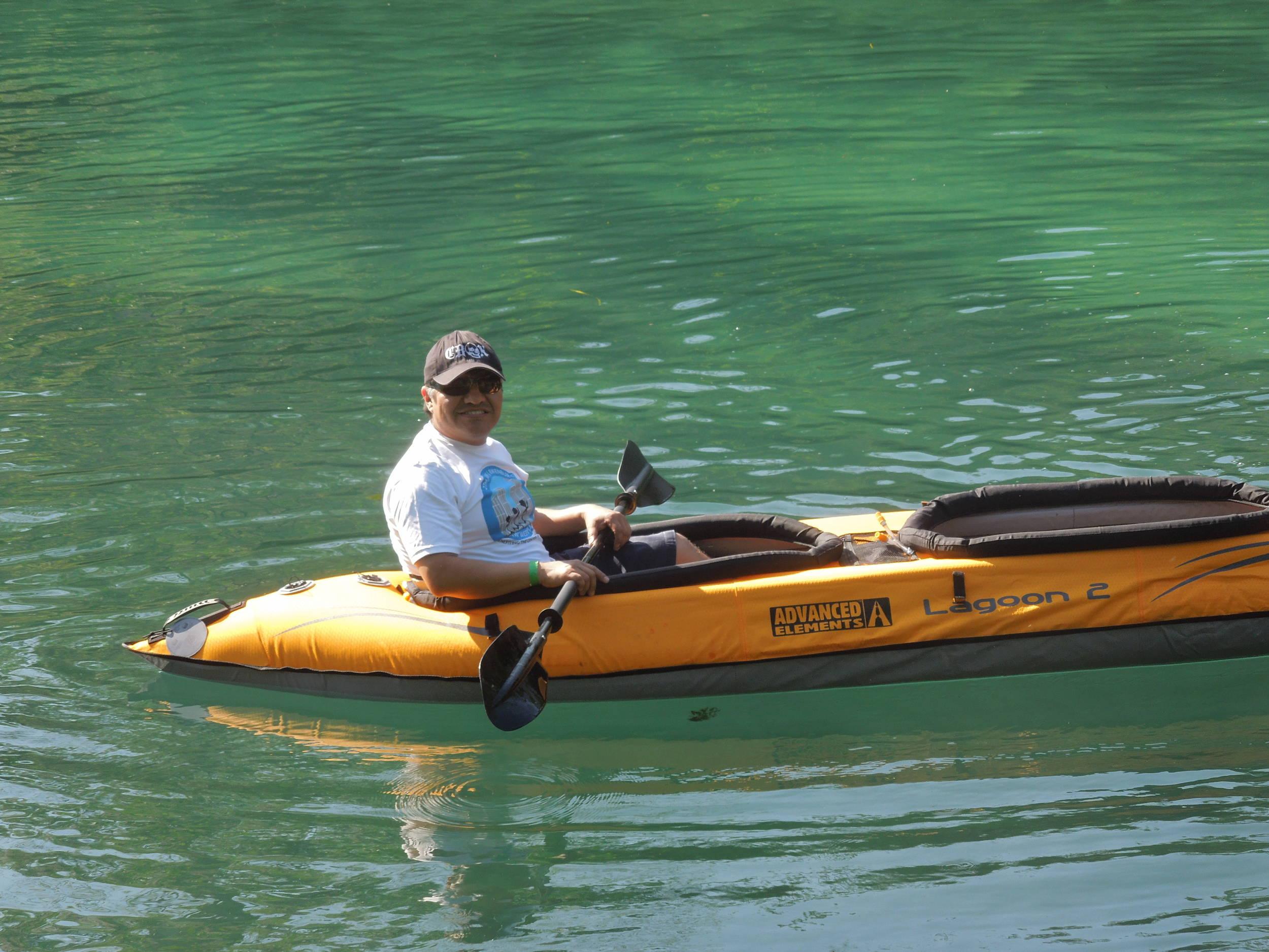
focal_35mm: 119
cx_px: 634
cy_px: 476
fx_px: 4362
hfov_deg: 16.6
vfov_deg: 12.5
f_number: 4.8
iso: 100
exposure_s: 1/160
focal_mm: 21.5
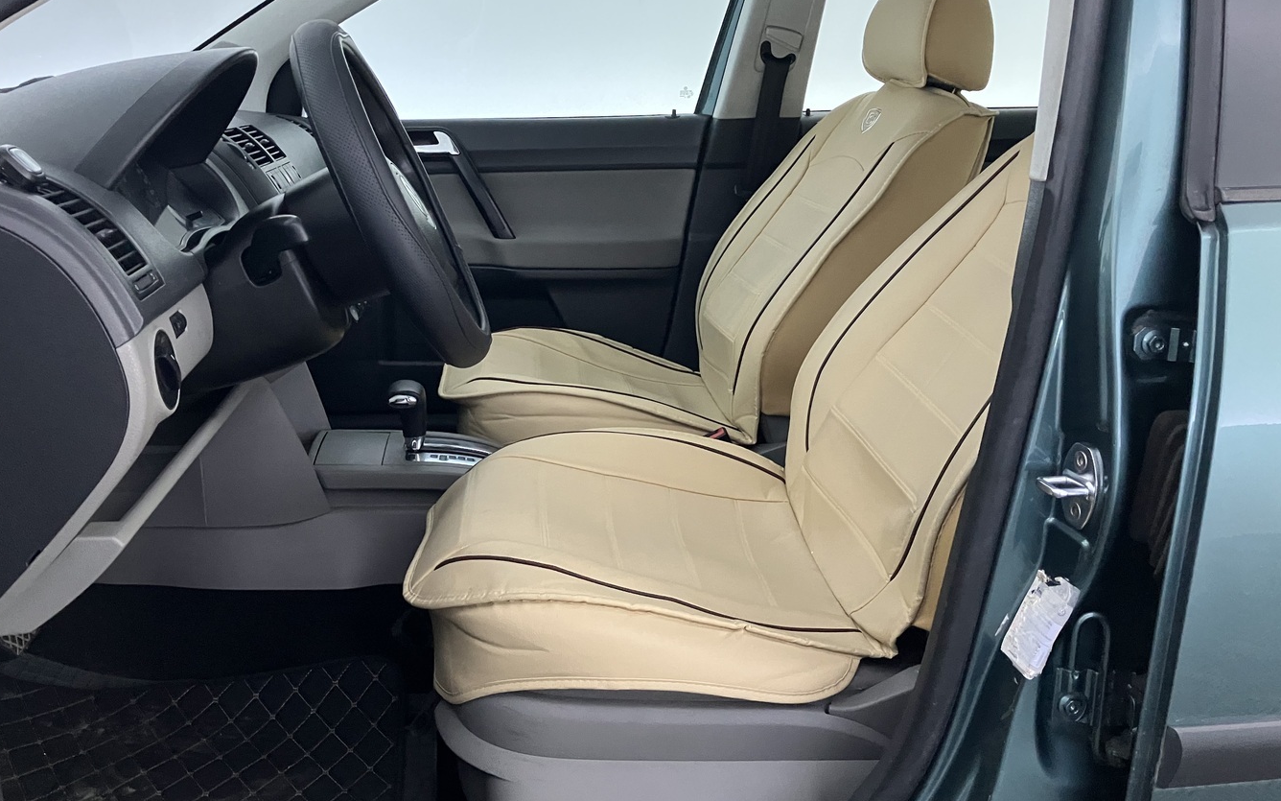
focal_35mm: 32
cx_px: 617
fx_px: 1117
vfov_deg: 39.4
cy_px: 353
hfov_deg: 59.6
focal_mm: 3.99
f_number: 1.8
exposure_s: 1/33
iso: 400
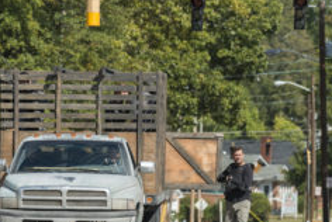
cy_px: 116
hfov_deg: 6.4
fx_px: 2973
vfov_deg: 4.3
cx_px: 134
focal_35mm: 322
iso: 200
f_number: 4.5
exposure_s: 1/1600
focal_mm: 190
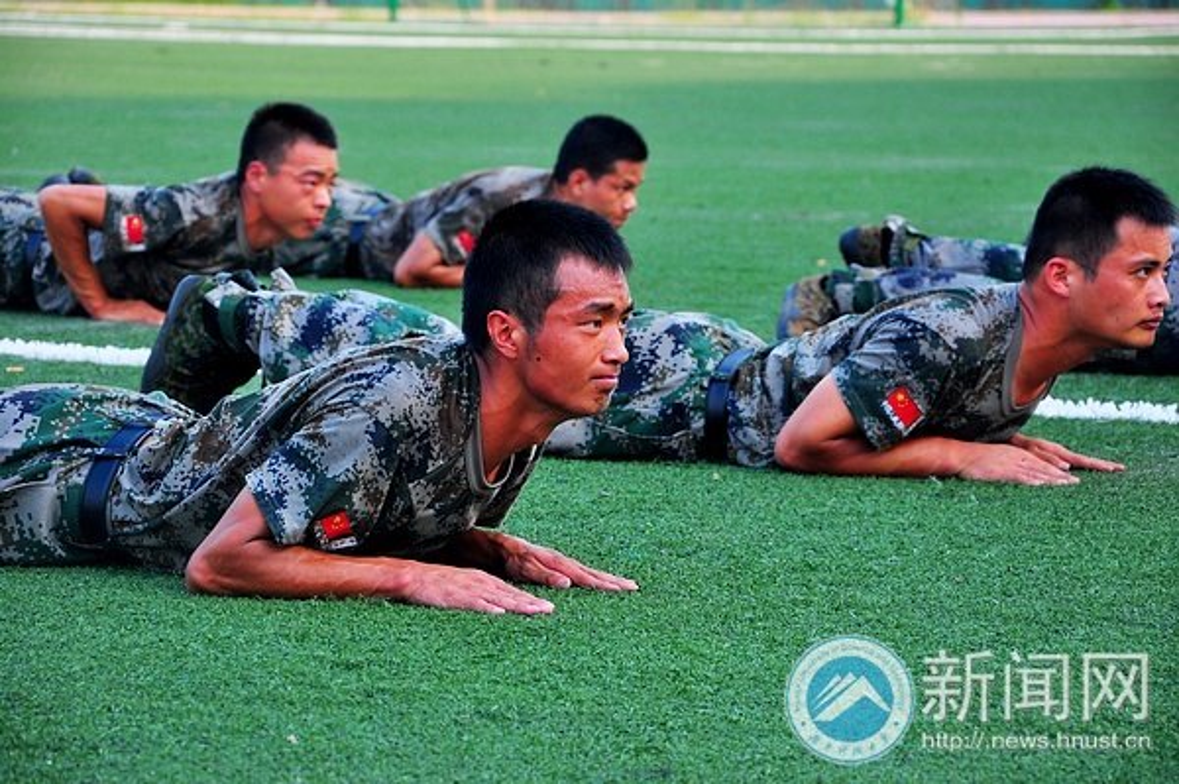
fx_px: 5154
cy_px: 392
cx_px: 590
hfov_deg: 13.1
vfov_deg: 8.7
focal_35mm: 158
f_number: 5.6
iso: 200
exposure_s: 1/125
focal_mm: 105
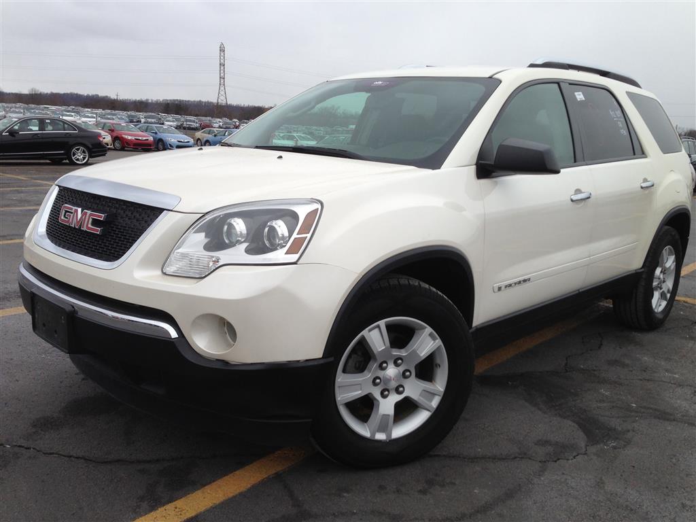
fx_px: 664
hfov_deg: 55.4
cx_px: 348
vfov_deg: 42.9
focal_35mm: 33
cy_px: 261
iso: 50
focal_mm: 4.13
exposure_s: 1/763
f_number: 2.4
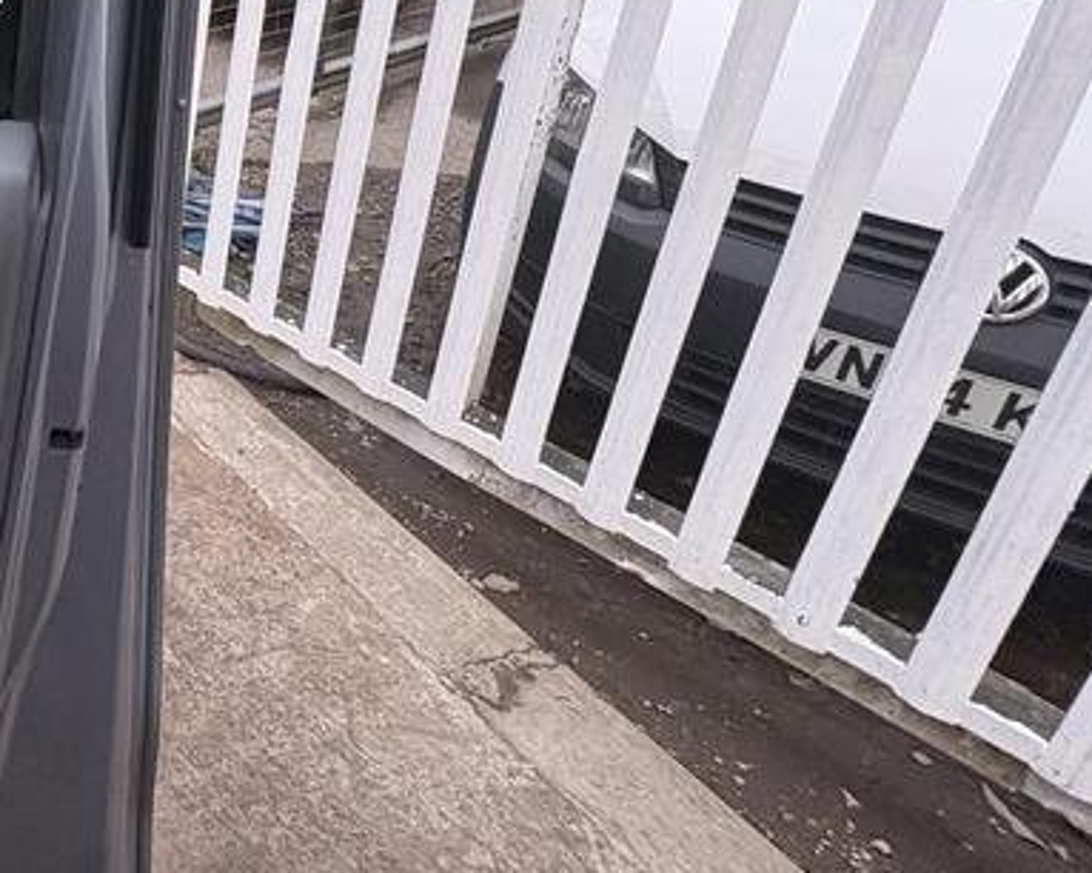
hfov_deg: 42.1
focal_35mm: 32
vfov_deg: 42.3
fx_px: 1034
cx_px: -145
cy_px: 100
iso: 125
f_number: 2.2
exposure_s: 1/99
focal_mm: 2.22
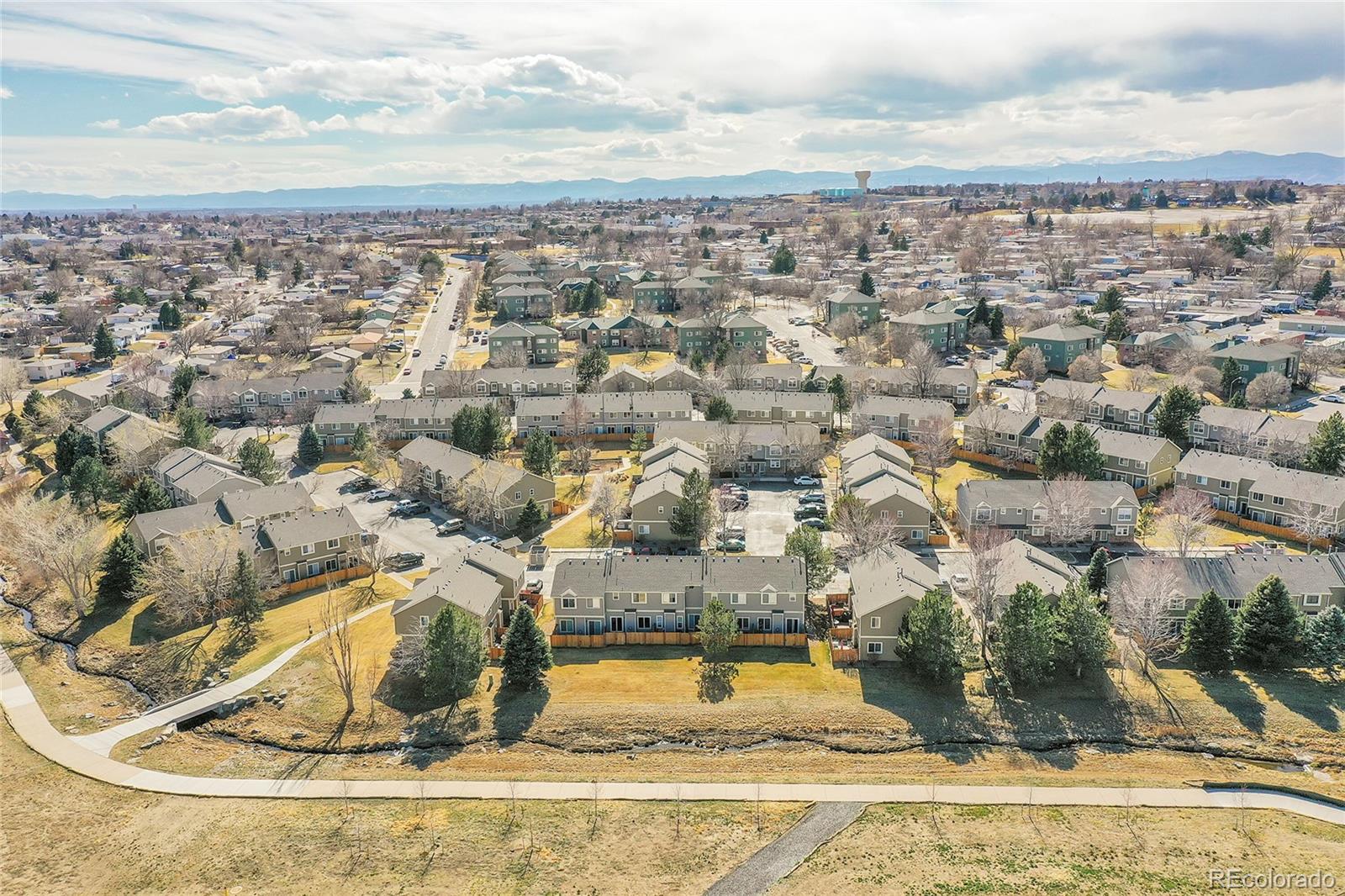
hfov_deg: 65.5
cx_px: 672
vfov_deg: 46.4
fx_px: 1046
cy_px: 448
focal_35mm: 28
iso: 100
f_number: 6.3
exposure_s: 1/640
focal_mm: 10.26
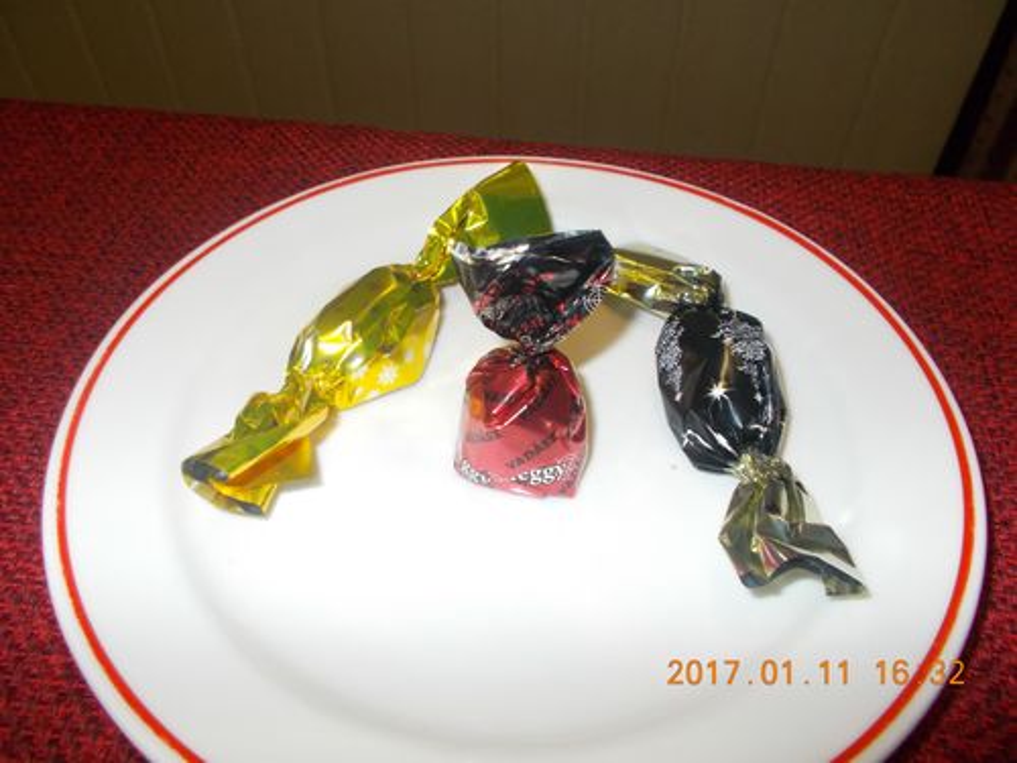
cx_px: 508
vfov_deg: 53.1
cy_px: 382
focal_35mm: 26
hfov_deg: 67.3
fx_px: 764
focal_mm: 4.6
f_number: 3.2
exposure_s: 1/25
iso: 200
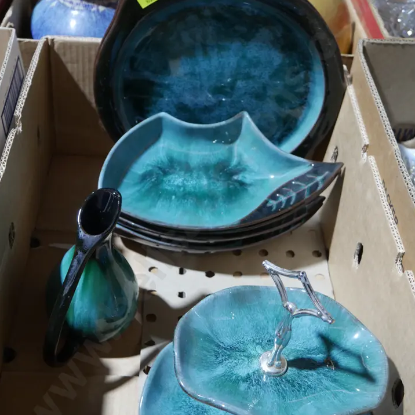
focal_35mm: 43
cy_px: 194
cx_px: 211
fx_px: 583
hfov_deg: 39.2
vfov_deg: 39.2
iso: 500
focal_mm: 17
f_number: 4
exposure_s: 1/60
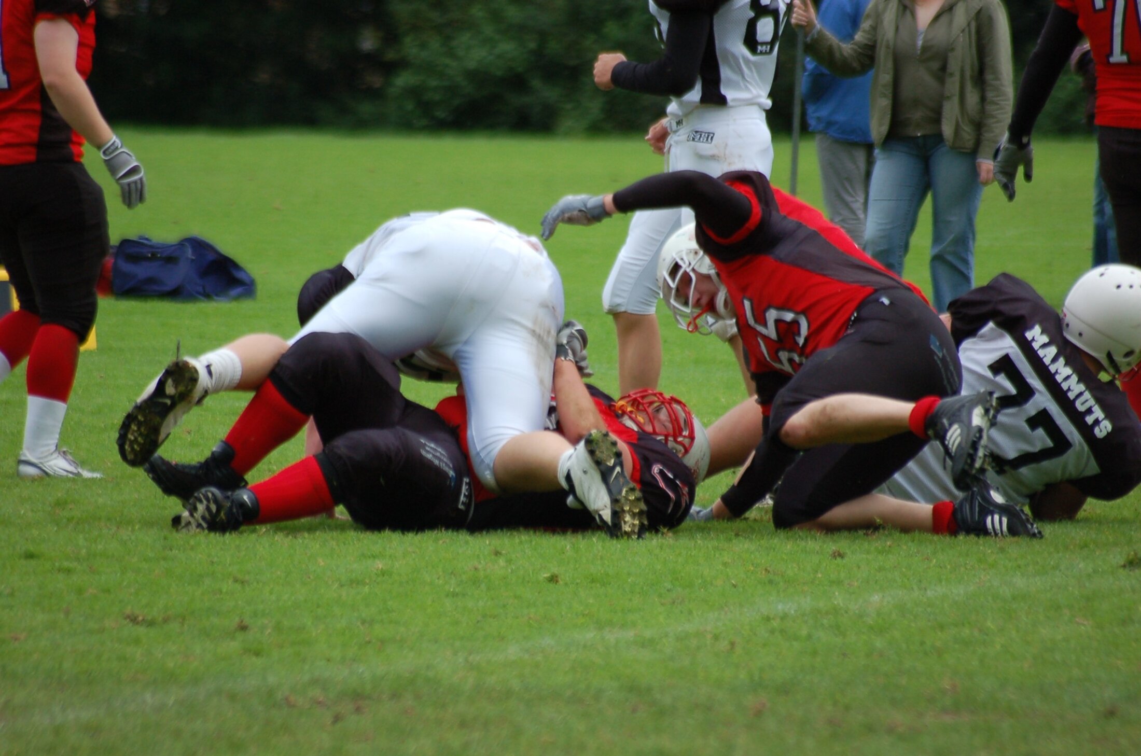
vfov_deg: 3.0
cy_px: 378
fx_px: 14236
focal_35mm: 450
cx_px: 570
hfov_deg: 4.6
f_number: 5.6
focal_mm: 300
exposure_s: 1/500
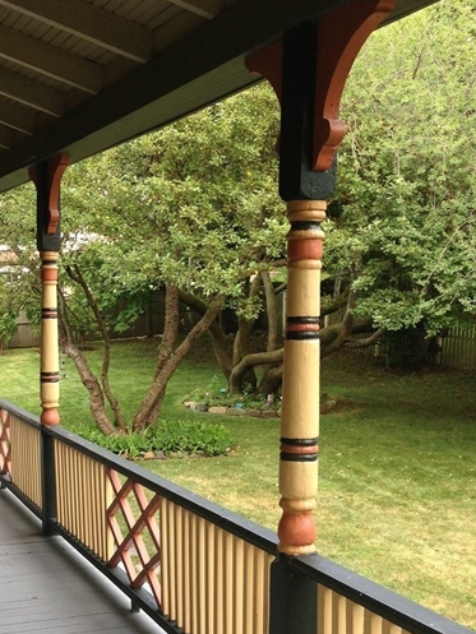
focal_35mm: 51
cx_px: 112
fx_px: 935
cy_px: 402
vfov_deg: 37.2
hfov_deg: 28.1
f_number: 2.4
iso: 64
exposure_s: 1/60
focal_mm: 4.13
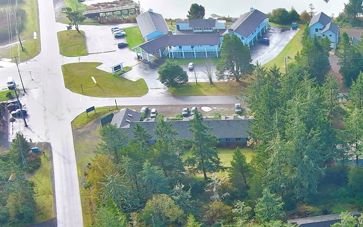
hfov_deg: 26.8
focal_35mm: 73
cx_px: 355
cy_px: 221
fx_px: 722
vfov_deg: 17.5
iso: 100
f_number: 2.8
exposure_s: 1/274
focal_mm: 10.57
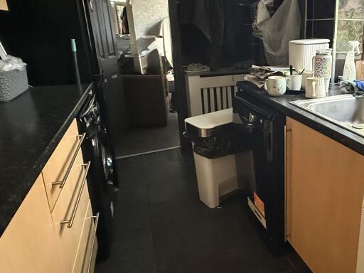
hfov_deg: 59.6
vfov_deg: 49.5
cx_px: 279
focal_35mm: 28
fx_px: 294
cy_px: 110
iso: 1250
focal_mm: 2.22
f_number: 2.2
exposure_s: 1/60
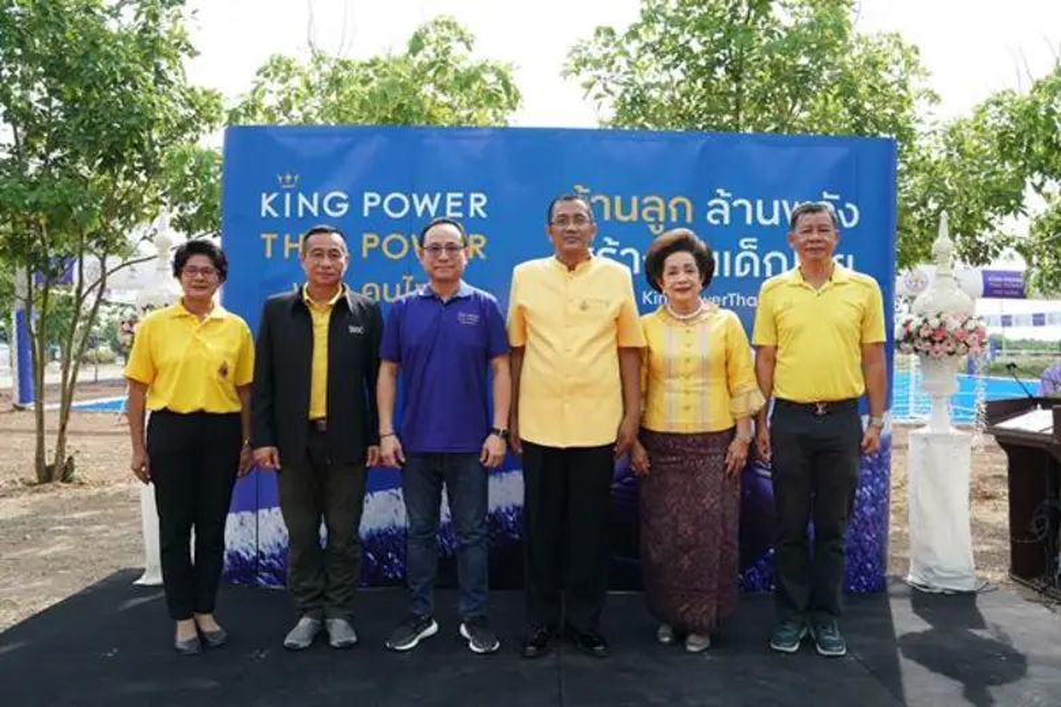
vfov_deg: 49.6
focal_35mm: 26
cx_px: 530
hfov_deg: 69.4
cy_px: 354
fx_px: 766
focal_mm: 26
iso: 400
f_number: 5.6
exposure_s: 1/500
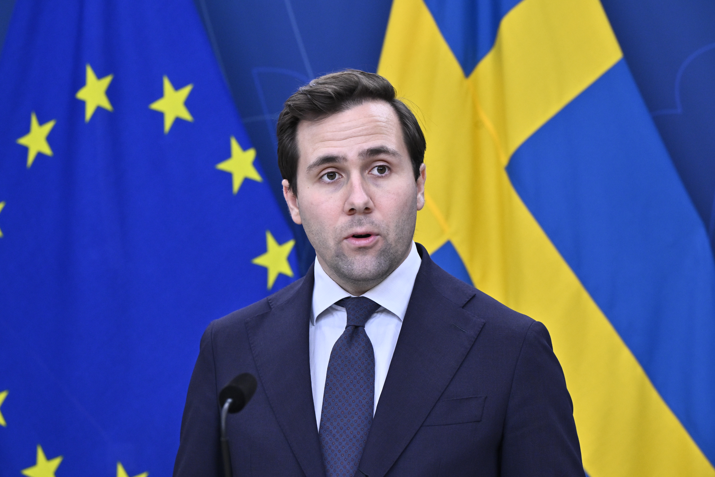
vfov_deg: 11.0
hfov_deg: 16.4
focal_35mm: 125
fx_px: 2482
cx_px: 358
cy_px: 238
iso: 2500
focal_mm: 125
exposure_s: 1/320
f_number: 5.6
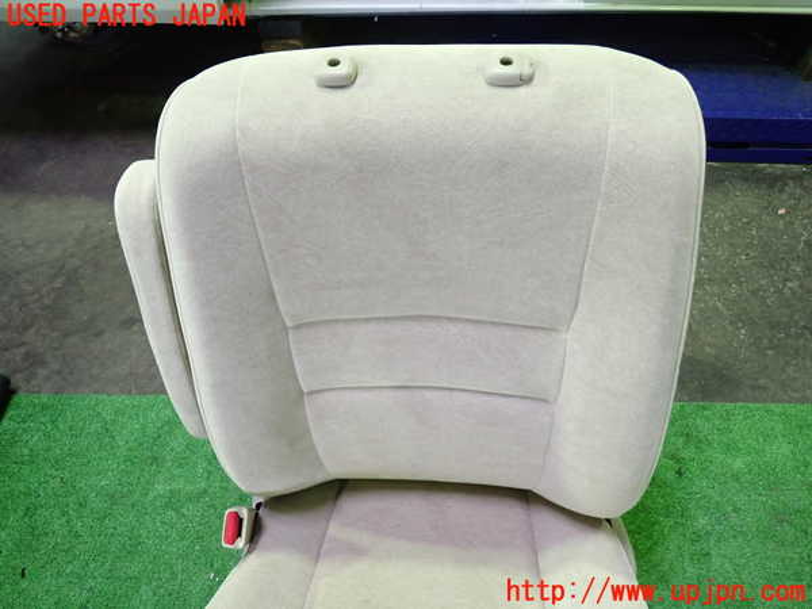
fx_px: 586
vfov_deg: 54.9
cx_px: 406
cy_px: 304
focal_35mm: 25
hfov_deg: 69.4
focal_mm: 4.5
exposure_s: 1/30
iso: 500
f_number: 2
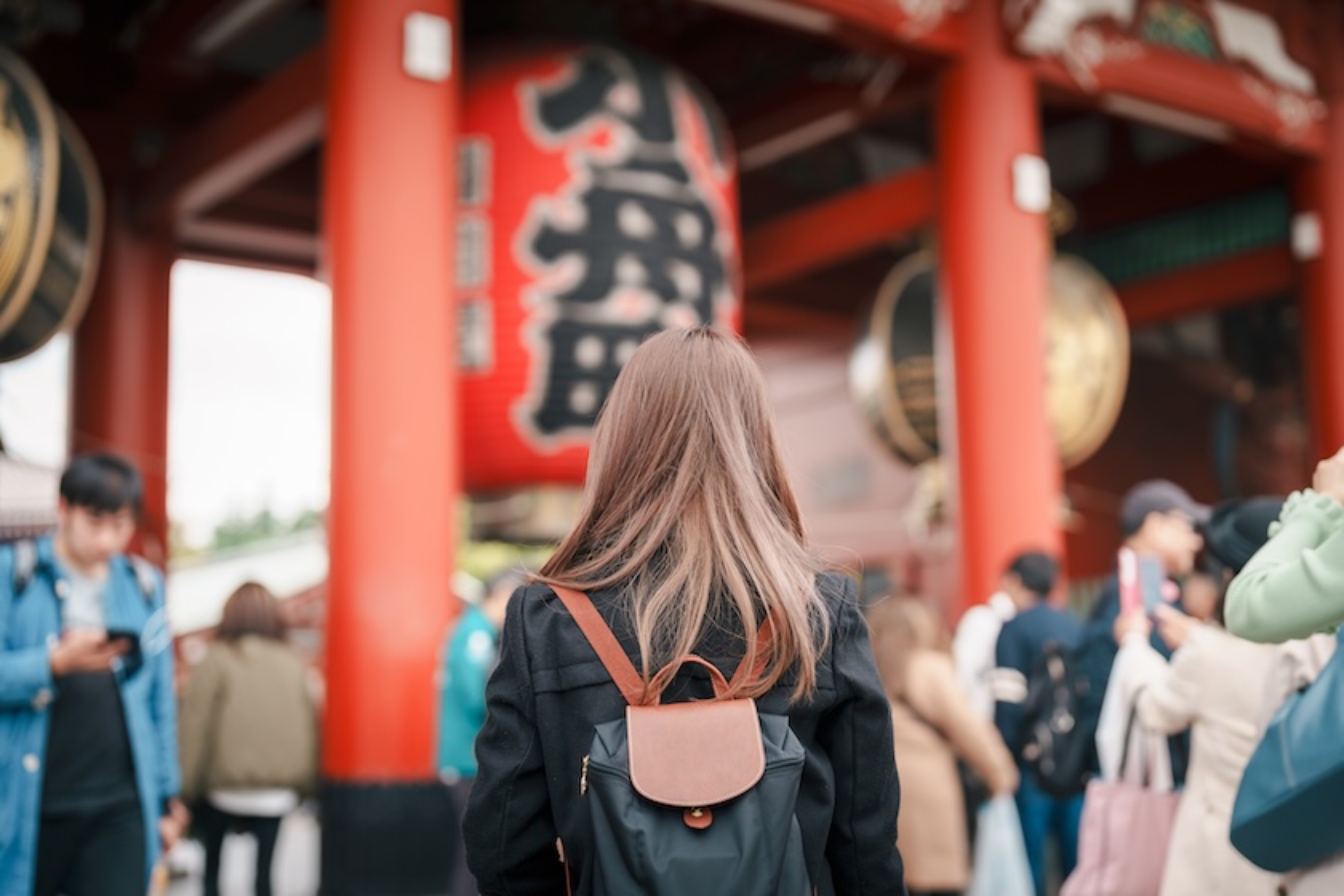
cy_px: 448
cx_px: 672
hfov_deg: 39.6
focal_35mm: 50
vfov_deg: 27.0
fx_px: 1867
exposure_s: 1/320
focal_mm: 50
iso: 100
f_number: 1.6
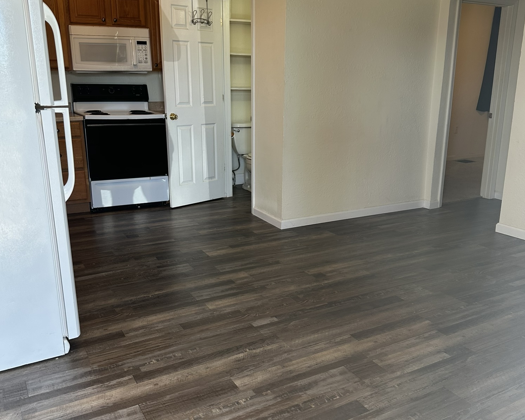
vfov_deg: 45.8
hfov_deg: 55.7
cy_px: 217
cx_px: 264
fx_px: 497
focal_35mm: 32
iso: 64
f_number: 1.78
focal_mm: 6.86
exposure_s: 1/120
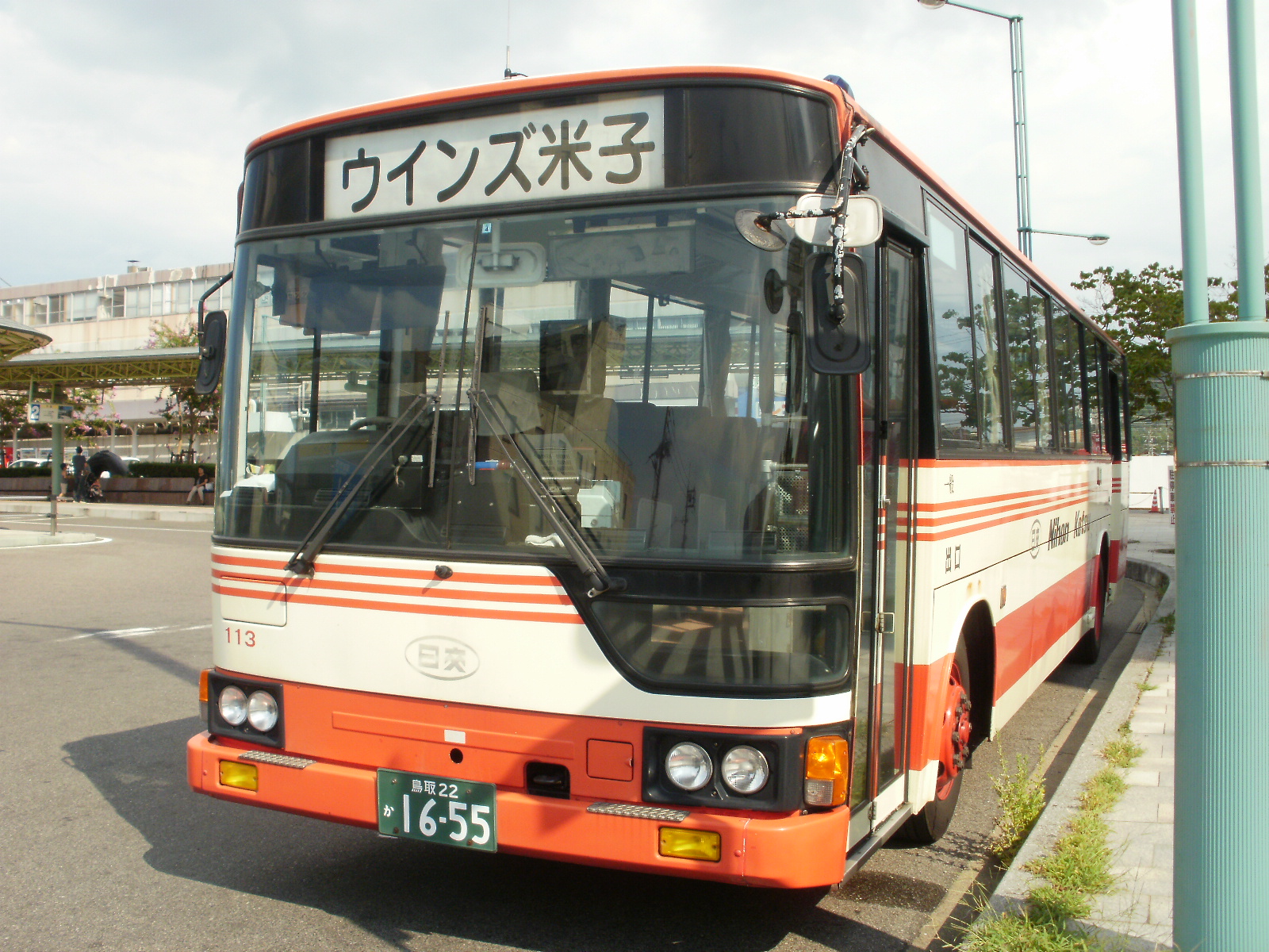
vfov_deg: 39.7
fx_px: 1320
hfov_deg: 51.4
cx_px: 634
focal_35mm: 36
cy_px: 476
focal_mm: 6.3
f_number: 5.6
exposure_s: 1/320
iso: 100
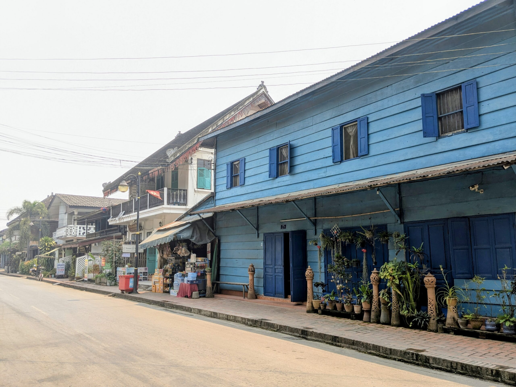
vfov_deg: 51.4
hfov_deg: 65.3
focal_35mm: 27
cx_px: 258
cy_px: 194
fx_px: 402
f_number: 1.73
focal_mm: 4.38
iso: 43
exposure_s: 1/835
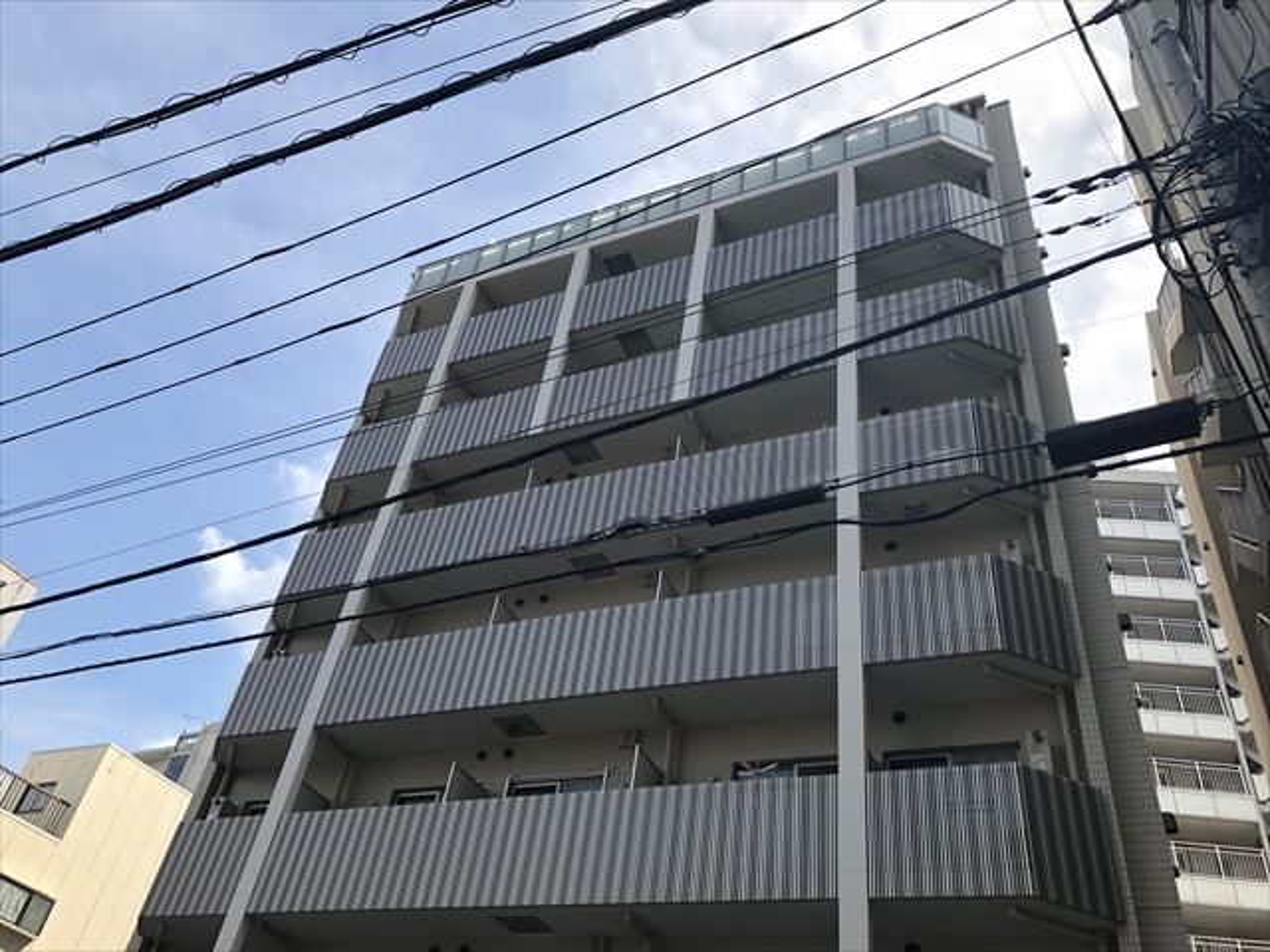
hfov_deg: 63.4
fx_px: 1027
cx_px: 635
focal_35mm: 28
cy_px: 476
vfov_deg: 49.7
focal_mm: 3.99
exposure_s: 1/1621
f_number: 1.8
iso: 20
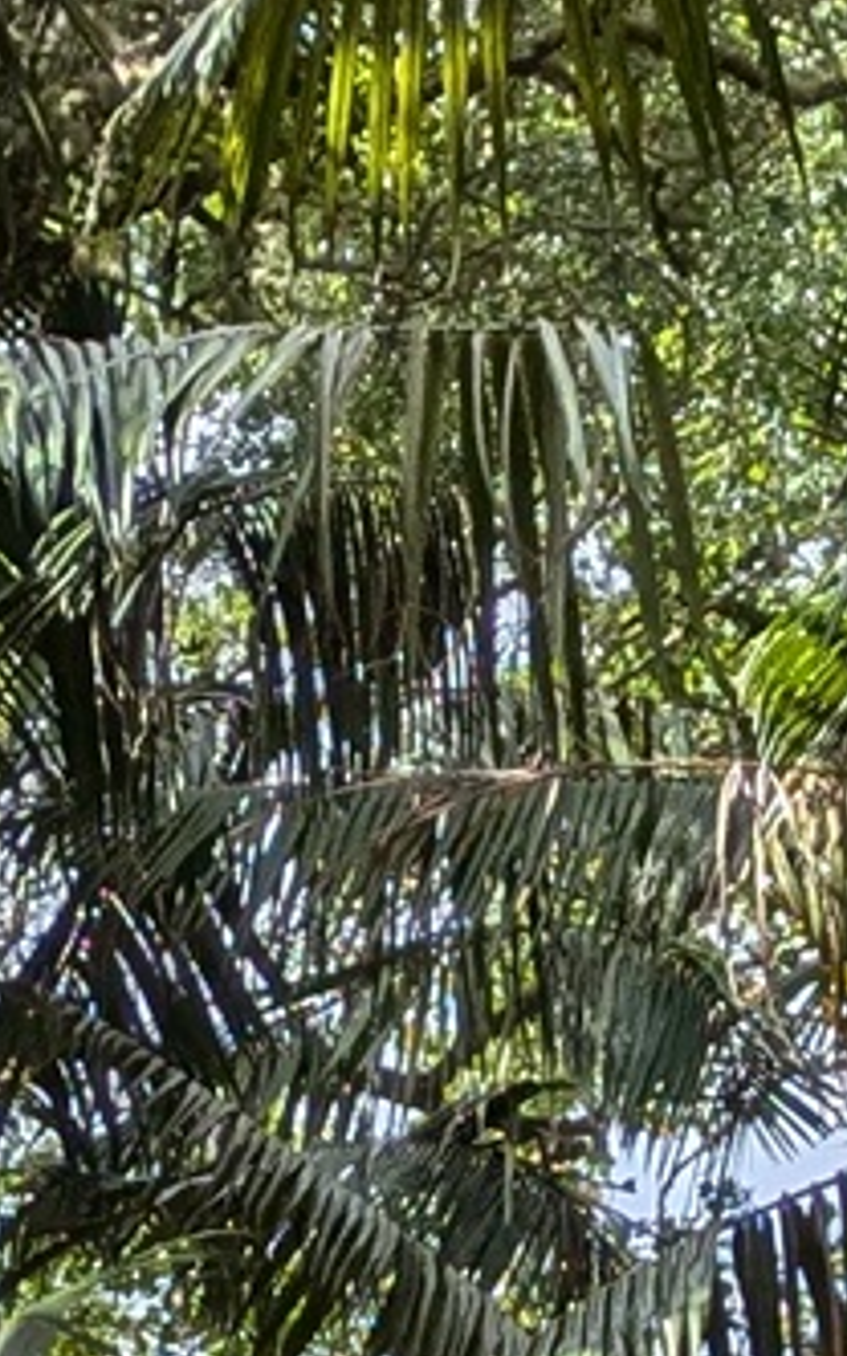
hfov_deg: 6.4
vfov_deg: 9.6
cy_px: 2635
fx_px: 7538
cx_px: 619
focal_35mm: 204
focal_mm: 5.43
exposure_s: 1/1616
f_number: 1.89
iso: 43
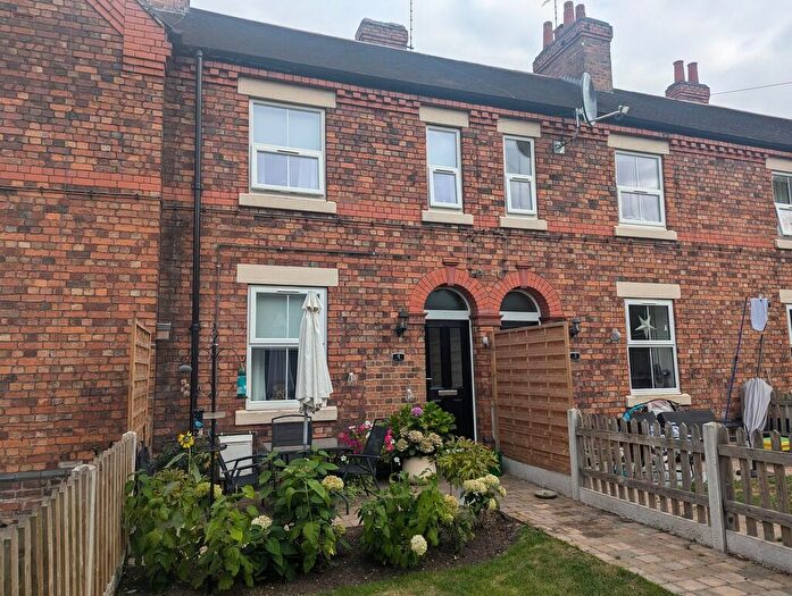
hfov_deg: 71.5
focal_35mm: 24
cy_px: 298
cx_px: 396
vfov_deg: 56.9
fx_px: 550
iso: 46
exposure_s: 1/1572
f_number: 1.85
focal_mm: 6.81
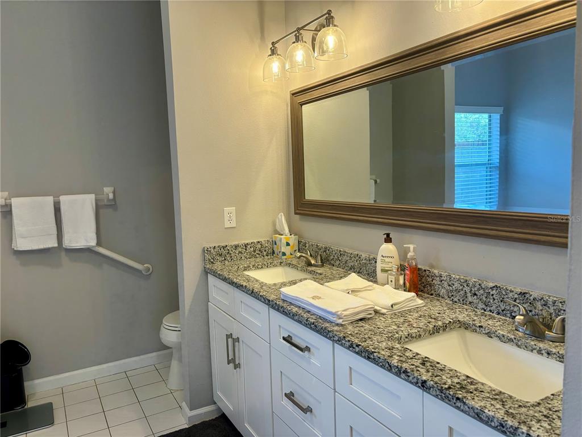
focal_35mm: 26
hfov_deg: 67.3
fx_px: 437
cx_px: 291
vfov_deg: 53.1
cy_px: 218
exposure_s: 1/120
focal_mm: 5.96
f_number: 1.6
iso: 50
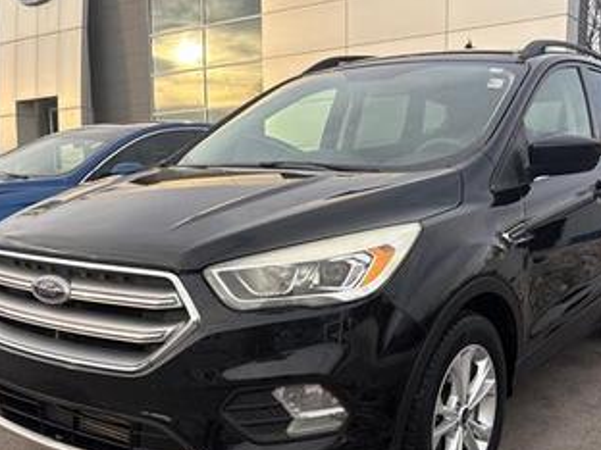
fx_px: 729
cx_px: 356
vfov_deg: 33.9
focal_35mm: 42
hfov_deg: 44.6
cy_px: 317
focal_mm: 5.96
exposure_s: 1/716
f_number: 1.6
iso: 64
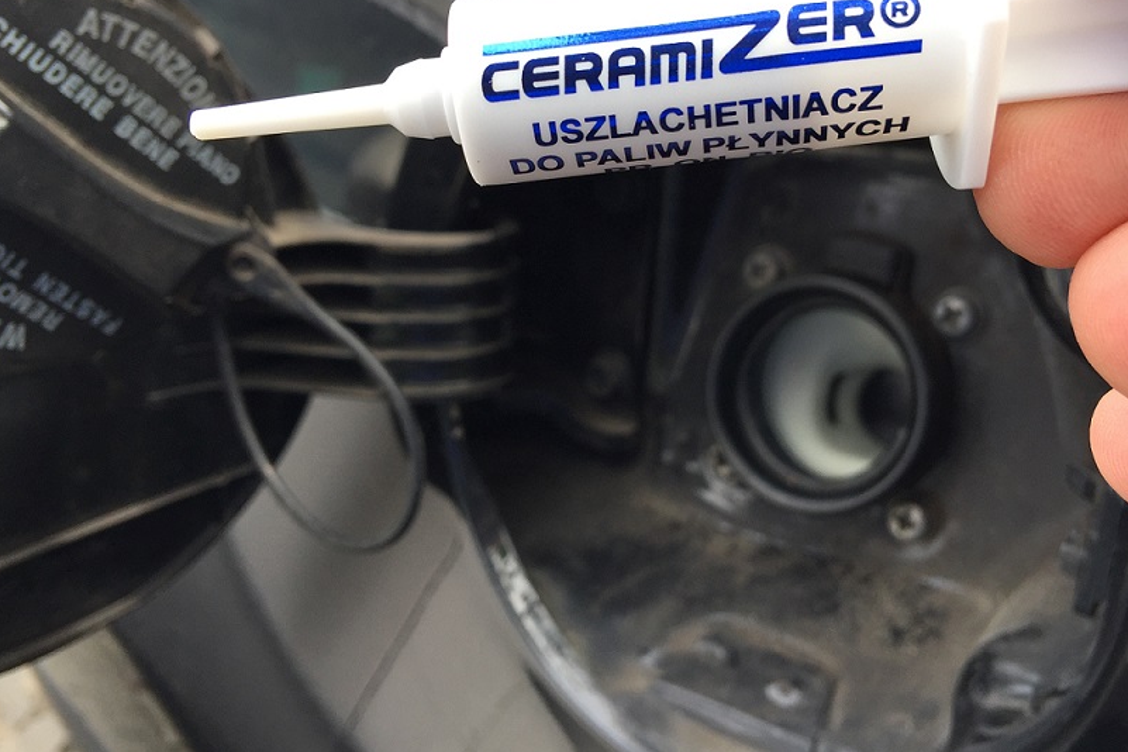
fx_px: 1128
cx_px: 599
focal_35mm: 36
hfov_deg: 53.1
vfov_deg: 36.8
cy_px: 327
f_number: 2.2
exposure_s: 1/319
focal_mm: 4.15
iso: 32
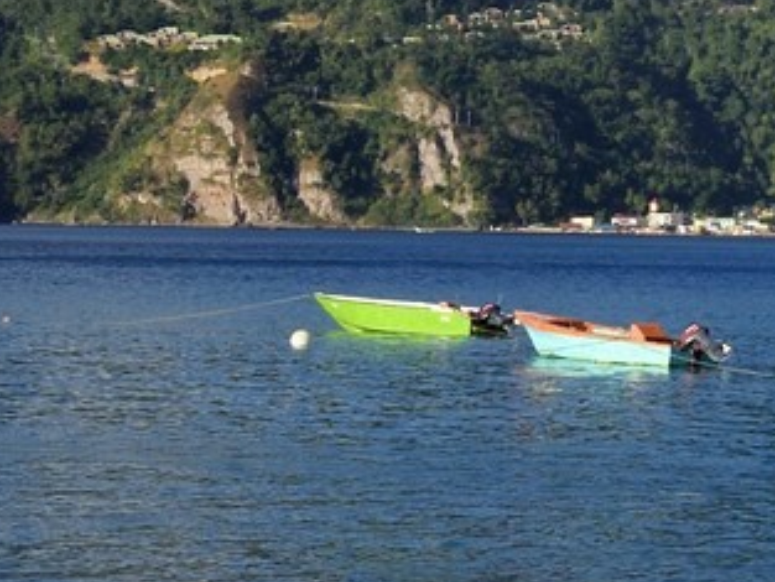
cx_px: 1902
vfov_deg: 8.6
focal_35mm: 172
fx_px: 3852
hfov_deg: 10.0
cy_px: 74
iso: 200
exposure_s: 1/400
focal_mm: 35
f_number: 13
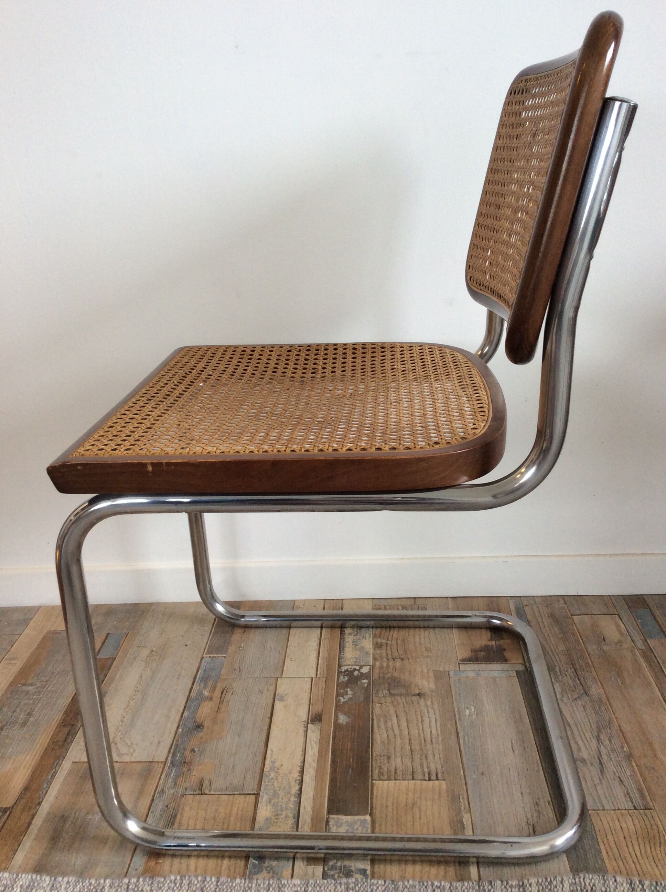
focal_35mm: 32
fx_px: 823
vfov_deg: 56.9
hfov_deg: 44.1
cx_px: 333
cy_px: 446
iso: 64
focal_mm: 3.3
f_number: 2.4
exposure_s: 1/25
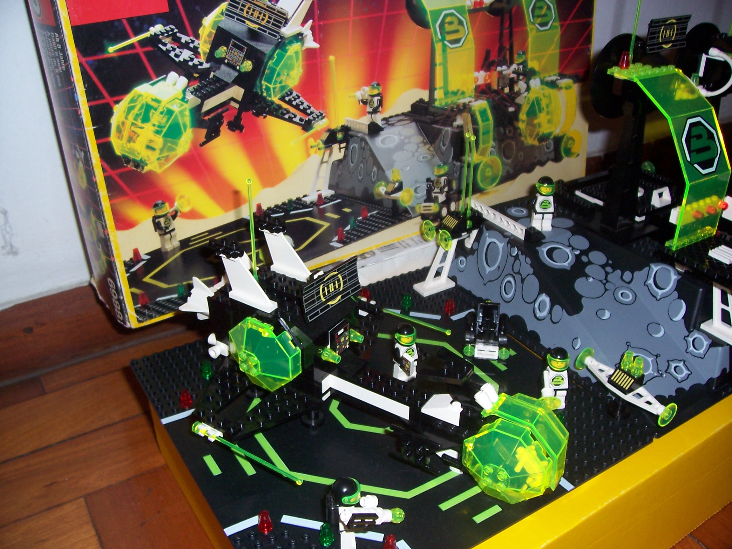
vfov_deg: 41.8
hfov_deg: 54.0
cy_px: 274
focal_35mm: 34
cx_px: 366
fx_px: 719
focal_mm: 5.6
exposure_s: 1/60
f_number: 2.7
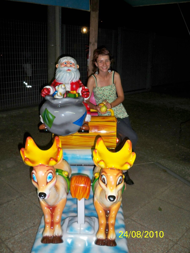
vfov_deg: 52.6
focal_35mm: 35
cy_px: 126
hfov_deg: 40.7
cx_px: 95
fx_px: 256
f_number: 3.1
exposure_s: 1/60
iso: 200
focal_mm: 6.3
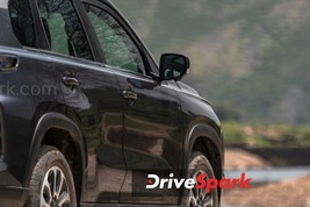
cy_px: 90
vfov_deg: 4.1
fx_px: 2902
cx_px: -35
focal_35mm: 337
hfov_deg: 6.1
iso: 125
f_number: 2.8
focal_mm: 150
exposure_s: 1/2500
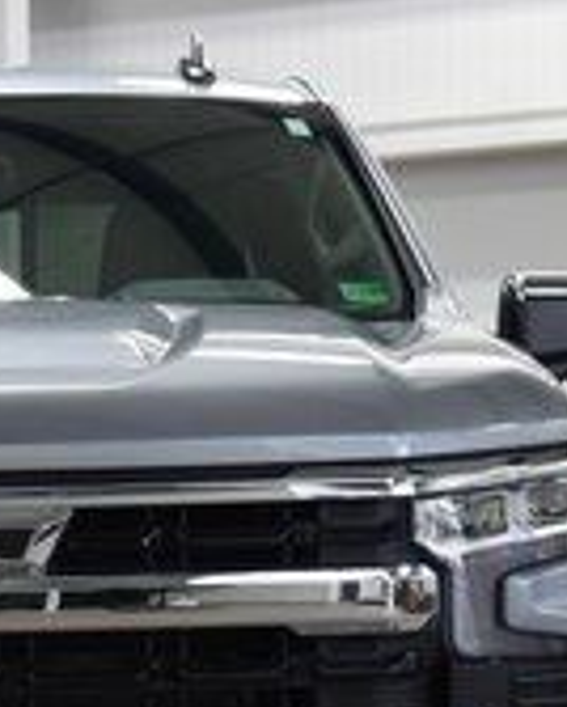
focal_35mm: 194
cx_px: -68
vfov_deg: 9.9
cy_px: 624
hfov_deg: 7.9
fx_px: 4062
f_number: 7.1
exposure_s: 1/60
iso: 1600
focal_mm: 36
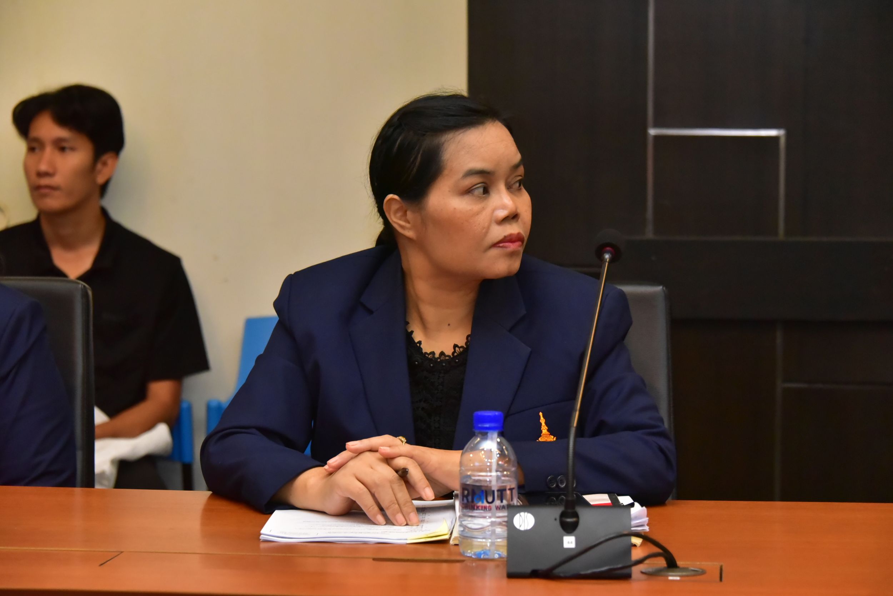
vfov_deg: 12.2
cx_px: 446
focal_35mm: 112
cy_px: 298
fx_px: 2779
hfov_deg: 18.3
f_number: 6.3
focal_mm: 112
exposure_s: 1/200
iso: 8000
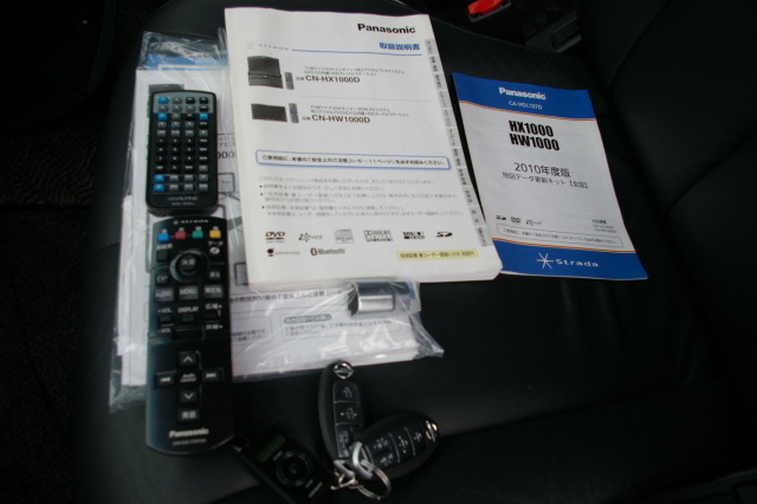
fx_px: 567
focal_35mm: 27
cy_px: 252
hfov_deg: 67.4
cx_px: 378
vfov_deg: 47.9
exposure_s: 1/60
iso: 200
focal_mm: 18
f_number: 4.5
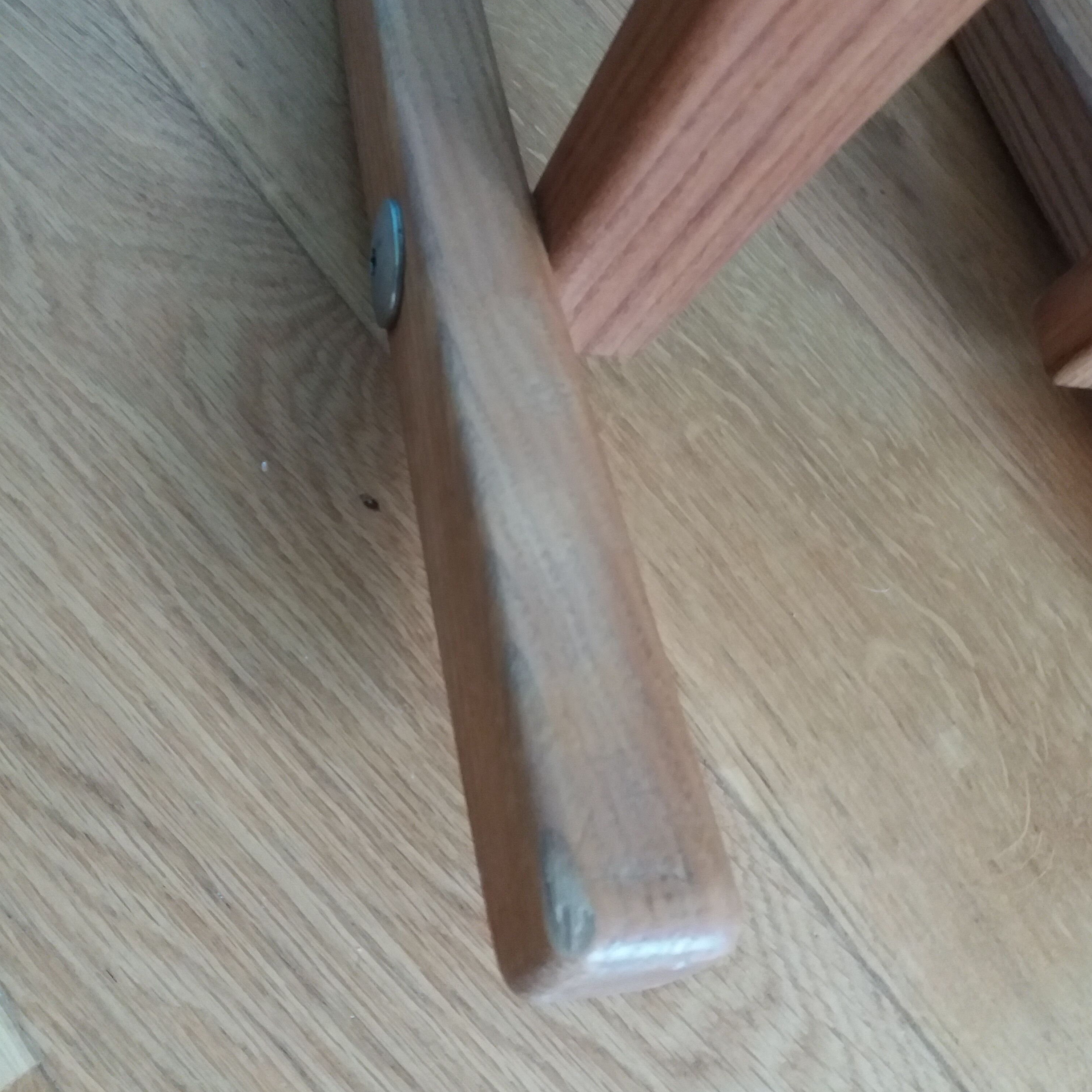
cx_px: 561
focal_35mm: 34
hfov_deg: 48.4
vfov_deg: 48.3
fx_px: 1213
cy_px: 472
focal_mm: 3.7
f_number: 1.9
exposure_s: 1/17
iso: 250
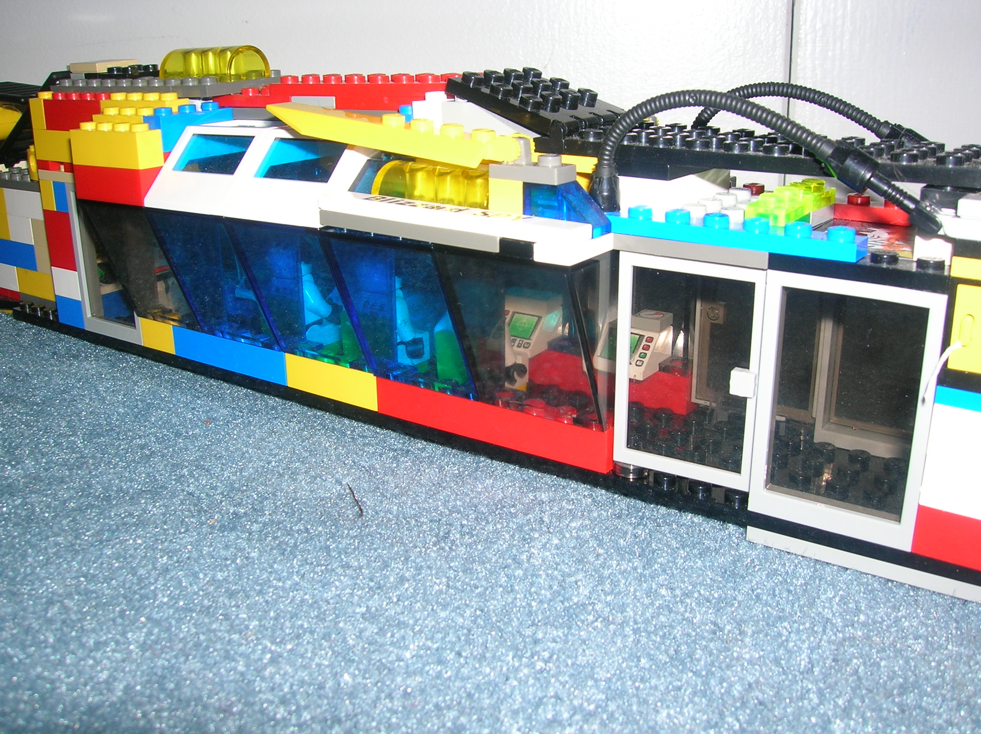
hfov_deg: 54.0
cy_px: 367
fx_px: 963
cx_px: 490
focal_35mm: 34
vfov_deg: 41.7
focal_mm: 5.7
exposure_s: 1/60.1
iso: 50
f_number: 4.9
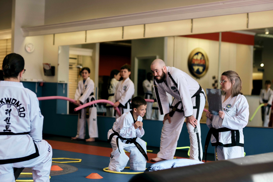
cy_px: 91
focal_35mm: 75
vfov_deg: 18.2
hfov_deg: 27.0
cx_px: 136
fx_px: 569
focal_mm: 50
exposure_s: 1/640
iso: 160
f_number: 2
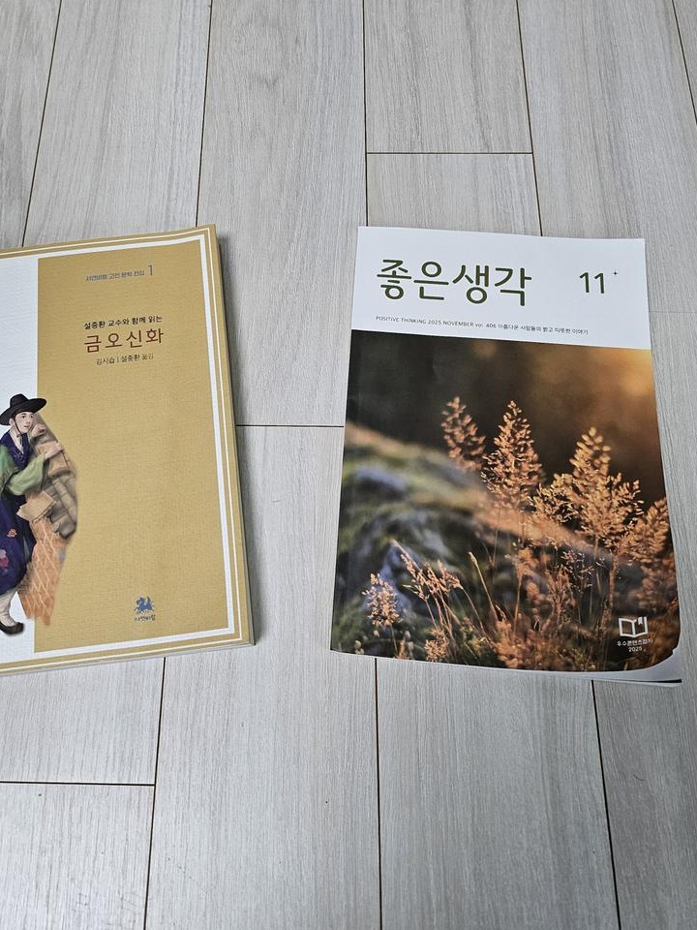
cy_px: 329
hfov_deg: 44.0
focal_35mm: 32
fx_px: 859
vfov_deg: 55.9
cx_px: 293
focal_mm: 5
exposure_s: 1/120
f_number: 1.8
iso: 160
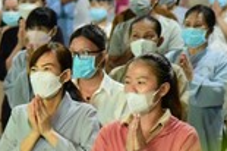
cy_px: 117
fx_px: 3175
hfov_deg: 4.1
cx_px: -66
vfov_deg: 2.7
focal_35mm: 504
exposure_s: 1/60
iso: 5000
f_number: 4
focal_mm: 120
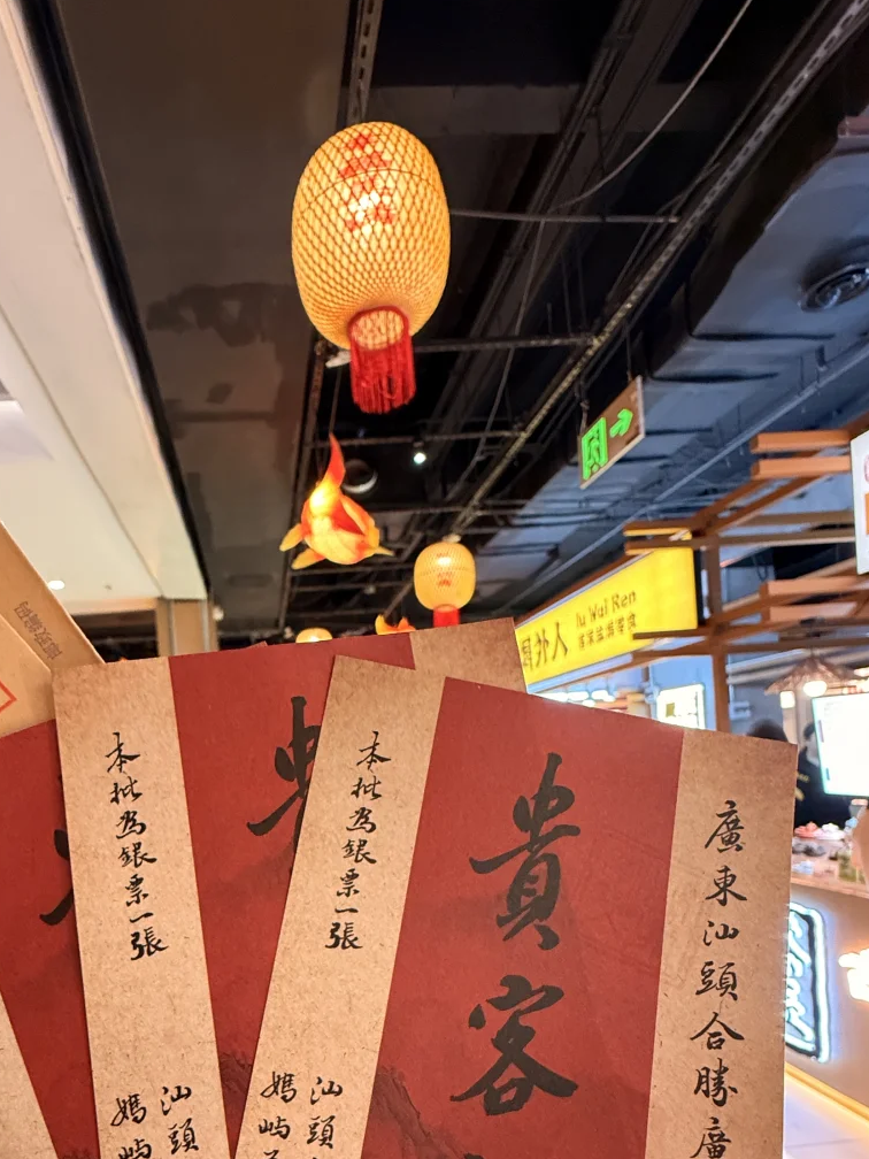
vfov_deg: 78.8
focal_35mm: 20
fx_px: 669
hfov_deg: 64.7
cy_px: 783
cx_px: 309
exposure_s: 1/50
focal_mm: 2.22
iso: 500
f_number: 2.2
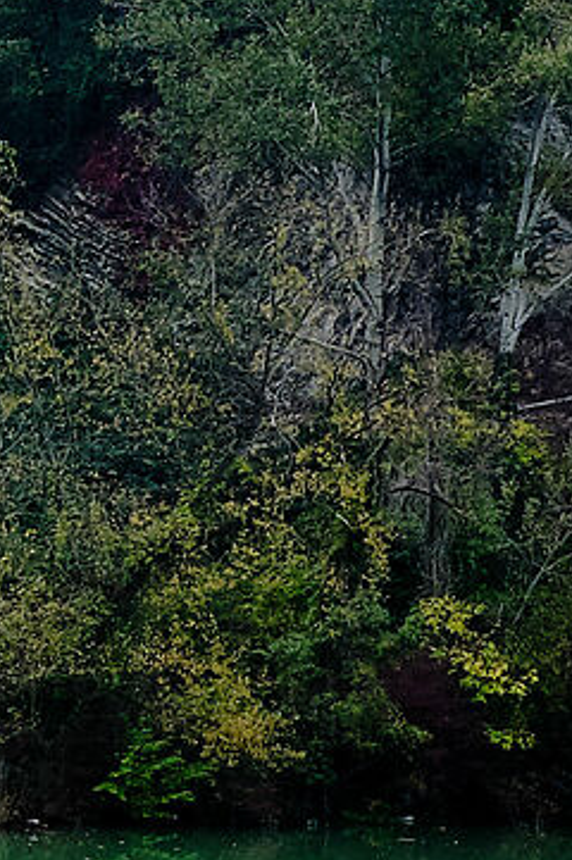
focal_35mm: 233
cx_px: -2088
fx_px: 5563
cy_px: 217
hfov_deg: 5.0
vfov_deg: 8.8
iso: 200
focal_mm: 23
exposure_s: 1/120
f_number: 8
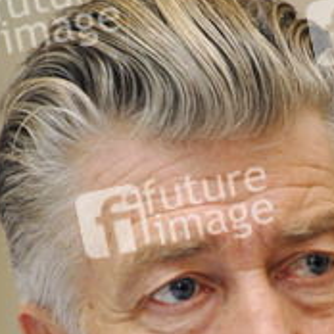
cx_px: 232
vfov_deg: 2.0
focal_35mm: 879
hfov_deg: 2.0
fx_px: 9595
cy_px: 309
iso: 640
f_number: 5.6
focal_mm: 300
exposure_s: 1/40
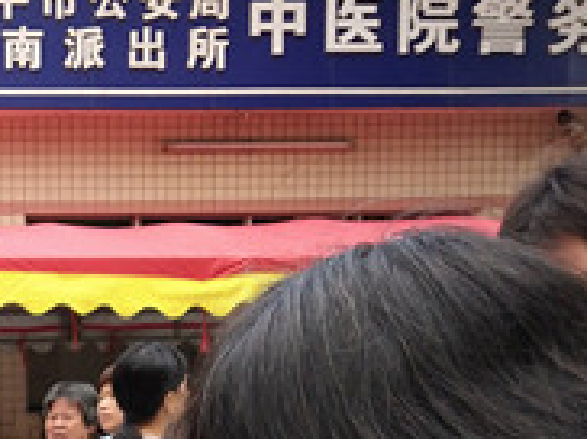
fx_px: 1677
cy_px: 581
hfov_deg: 18.1
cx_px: -239
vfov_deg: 14.3
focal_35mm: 99
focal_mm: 3.95
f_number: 1.8
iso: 67
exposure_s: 1/261
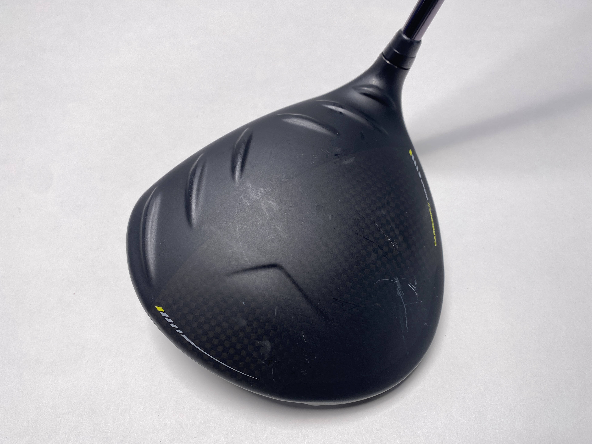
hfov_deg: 65.3
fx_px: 462
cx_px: 292
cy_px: 223
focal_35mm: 27
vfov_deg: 51.4
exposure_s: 1/381
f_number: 1.8
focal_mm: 4.25
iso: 32
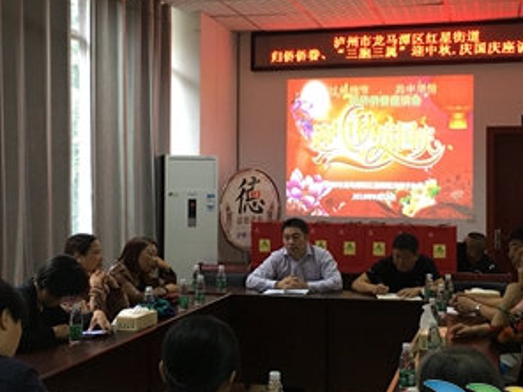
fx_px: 740
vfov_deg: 29.7
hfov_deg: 38.8
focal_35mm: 49
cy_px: 179
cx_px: 304
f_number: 2.2
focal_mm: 4.15
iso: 80
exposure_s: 1/17
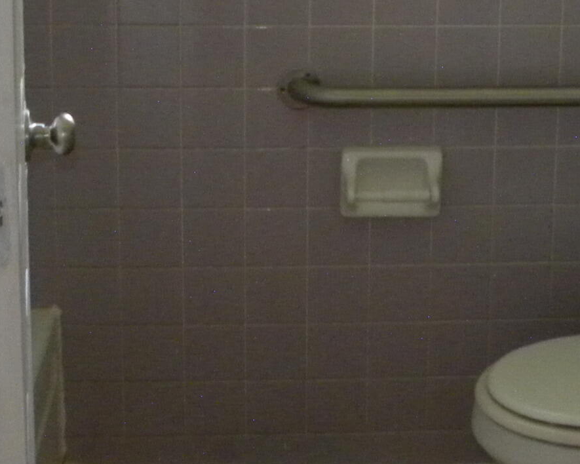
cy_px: -49
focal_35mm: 86
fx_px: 1476
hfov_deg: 22.0
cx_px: 431
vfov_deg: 17.3
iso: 400
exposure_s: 1/30
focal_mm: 4.6
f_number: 2.8
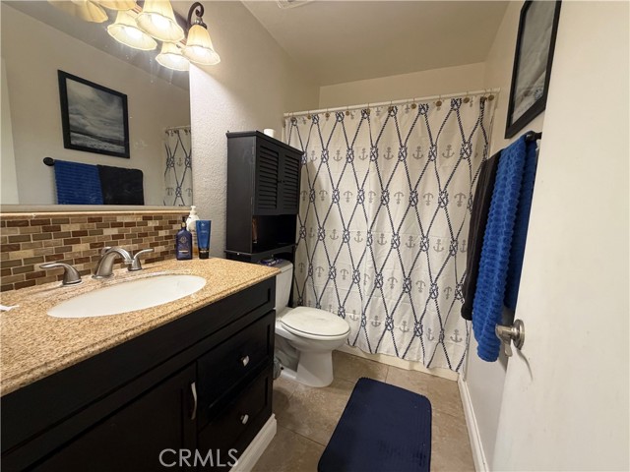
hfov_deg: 102.1
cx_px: 315
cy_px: 236
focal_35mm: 14
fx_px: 255
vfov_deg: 85.7
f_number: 2.2
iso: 320
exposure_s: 1/60
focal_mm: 2.22
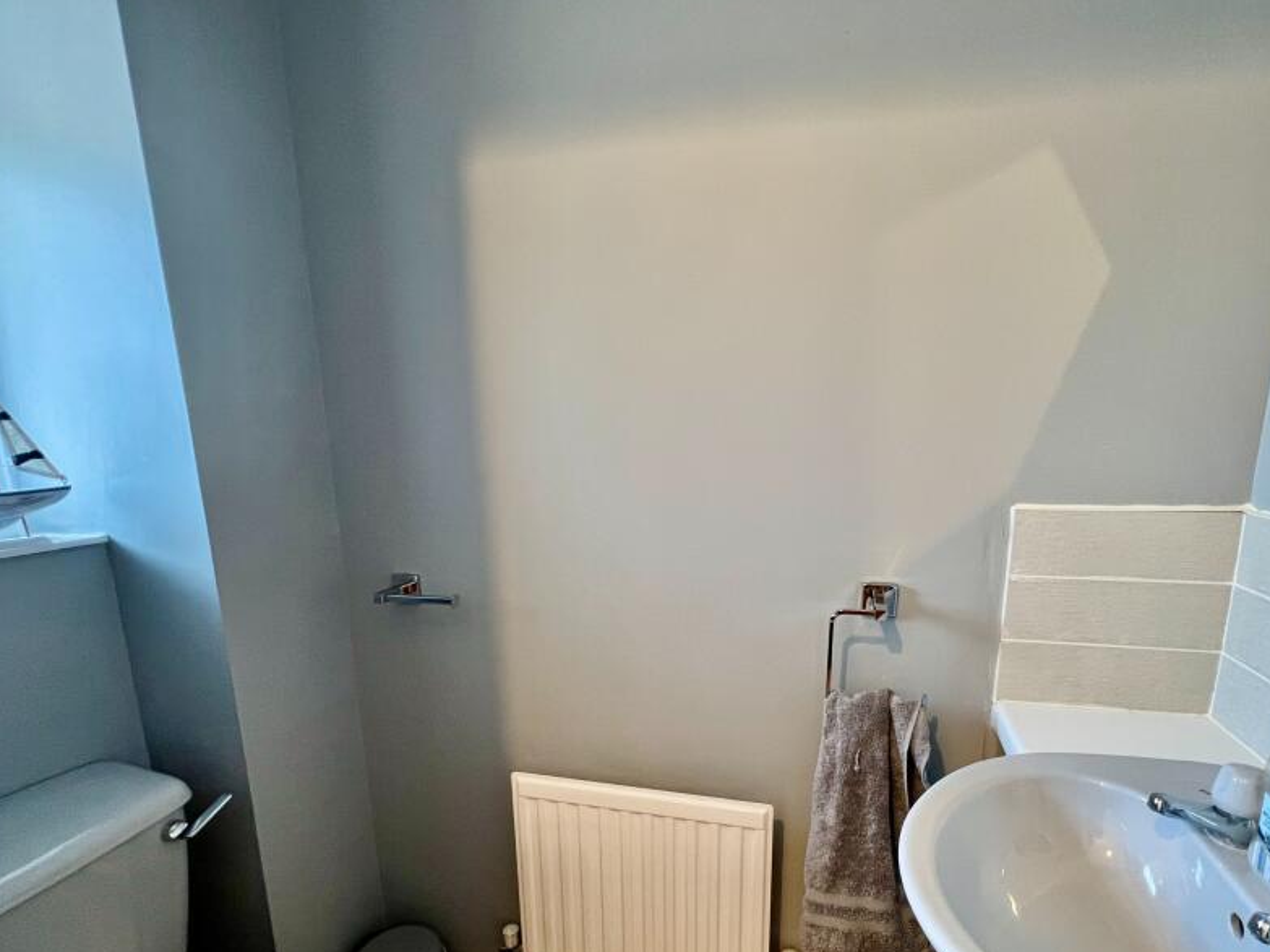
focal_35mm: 17
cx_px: 688
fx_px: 624
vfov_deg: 73.7
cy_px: 584
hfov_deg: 90.8
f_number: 1.8
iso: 320
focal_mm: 1.57
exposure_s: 1/60
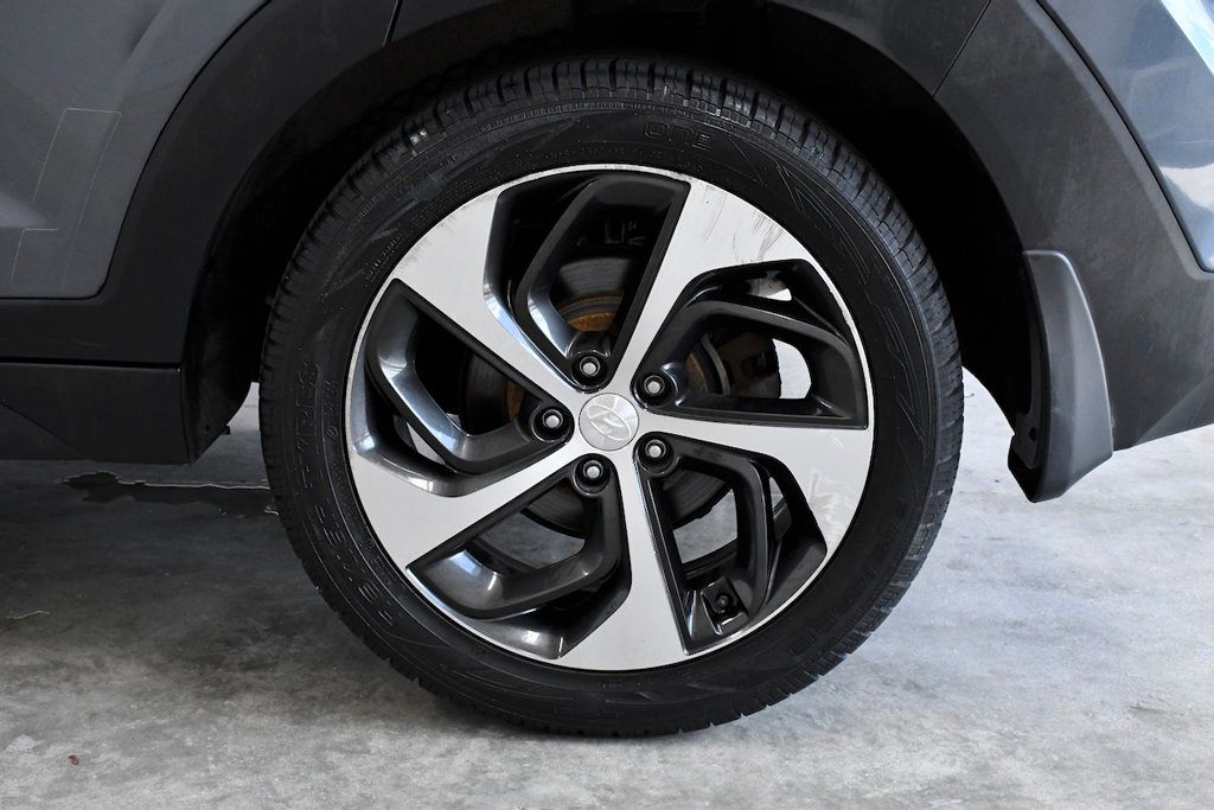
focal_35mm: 60
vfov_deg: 22.6
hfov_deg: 33.4
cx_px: 607
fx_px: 2023
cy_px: 405
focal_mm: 40
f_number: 10
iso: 2500
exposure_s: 1/400
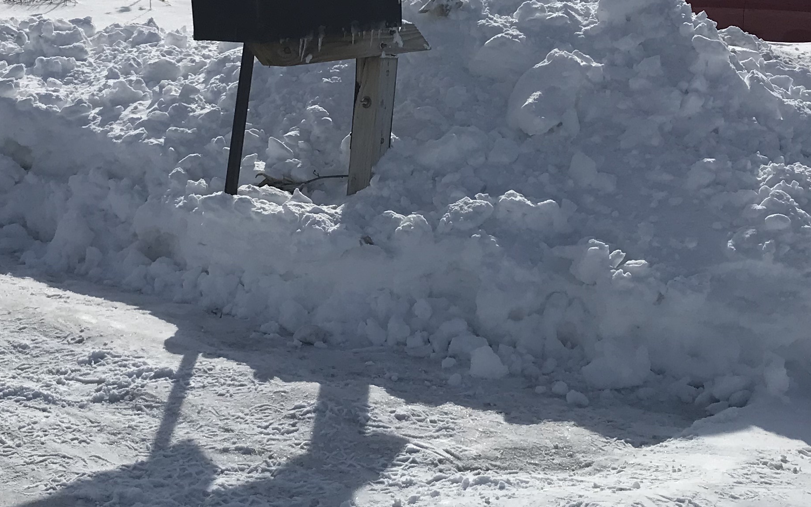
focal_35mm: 65
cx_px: 328
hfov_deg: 31.4
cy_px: 249
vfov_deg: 20.0
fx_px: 1437
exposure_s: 1/10638
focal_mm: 3.99
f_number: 1.8
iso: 25
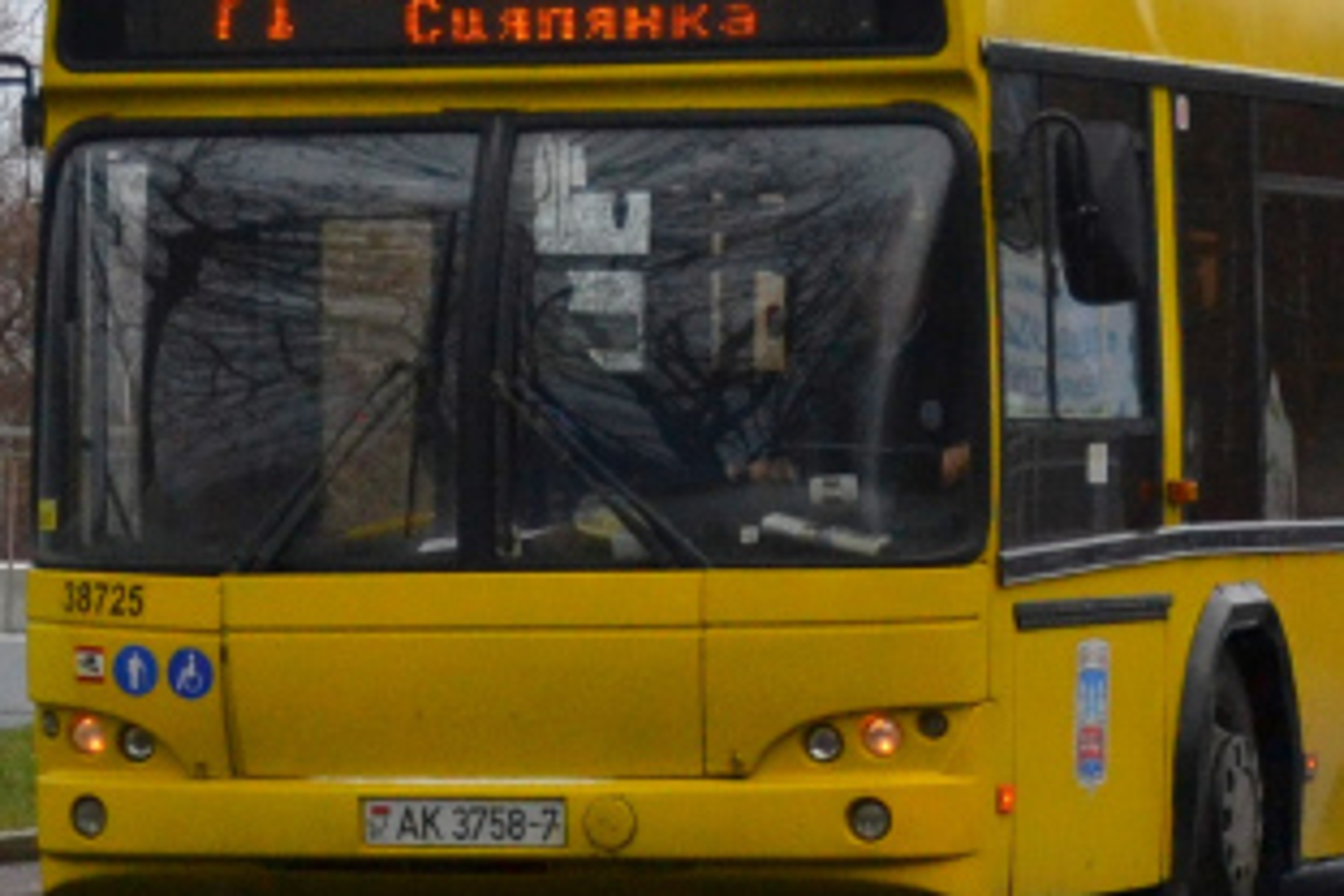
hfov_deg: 8.2
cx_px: 818
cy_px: -351
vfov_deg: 5.5
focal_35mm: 250
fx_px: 9333
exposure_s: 1/500
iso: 1000
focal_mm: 40
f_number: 4.5
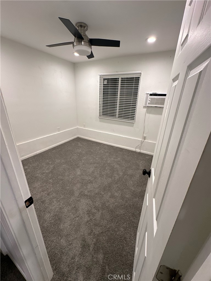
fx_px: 114
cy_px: 140
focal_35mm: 14
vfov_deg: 102.1
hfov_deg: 85.7
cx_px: 106
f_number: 2.2
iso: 200
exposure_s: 1/60
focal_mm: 2.22
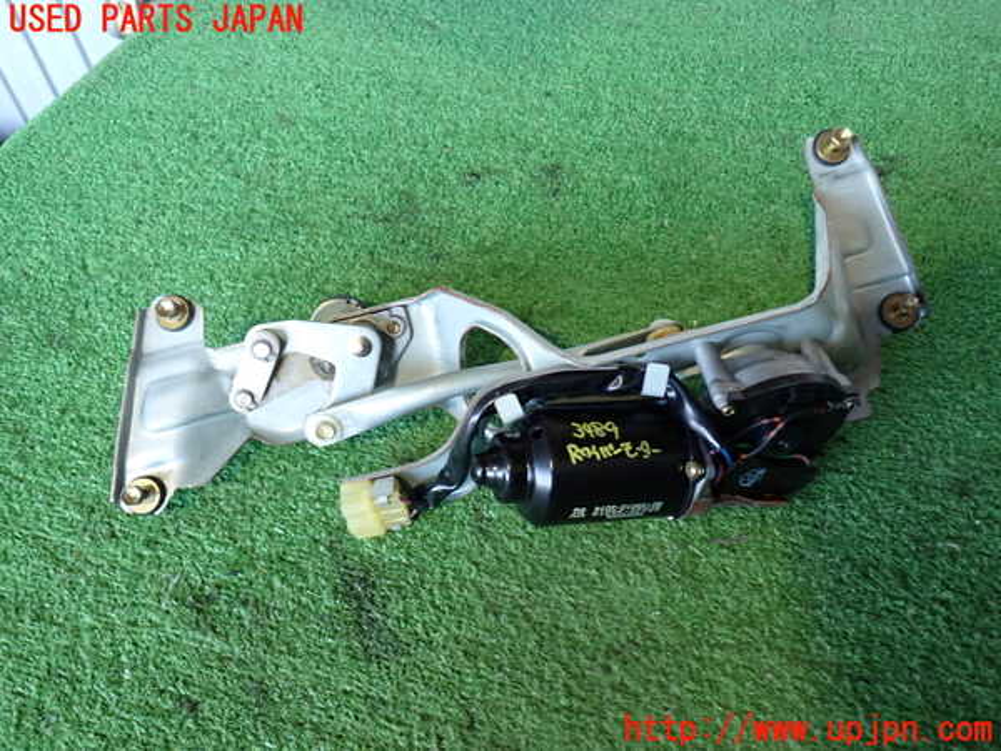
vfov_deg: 46.8
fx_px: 868
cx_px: 500
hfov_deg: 60.0
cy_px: 376
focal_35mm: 30
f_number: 2.3
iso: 200
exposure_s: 1/30
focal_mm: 5.4
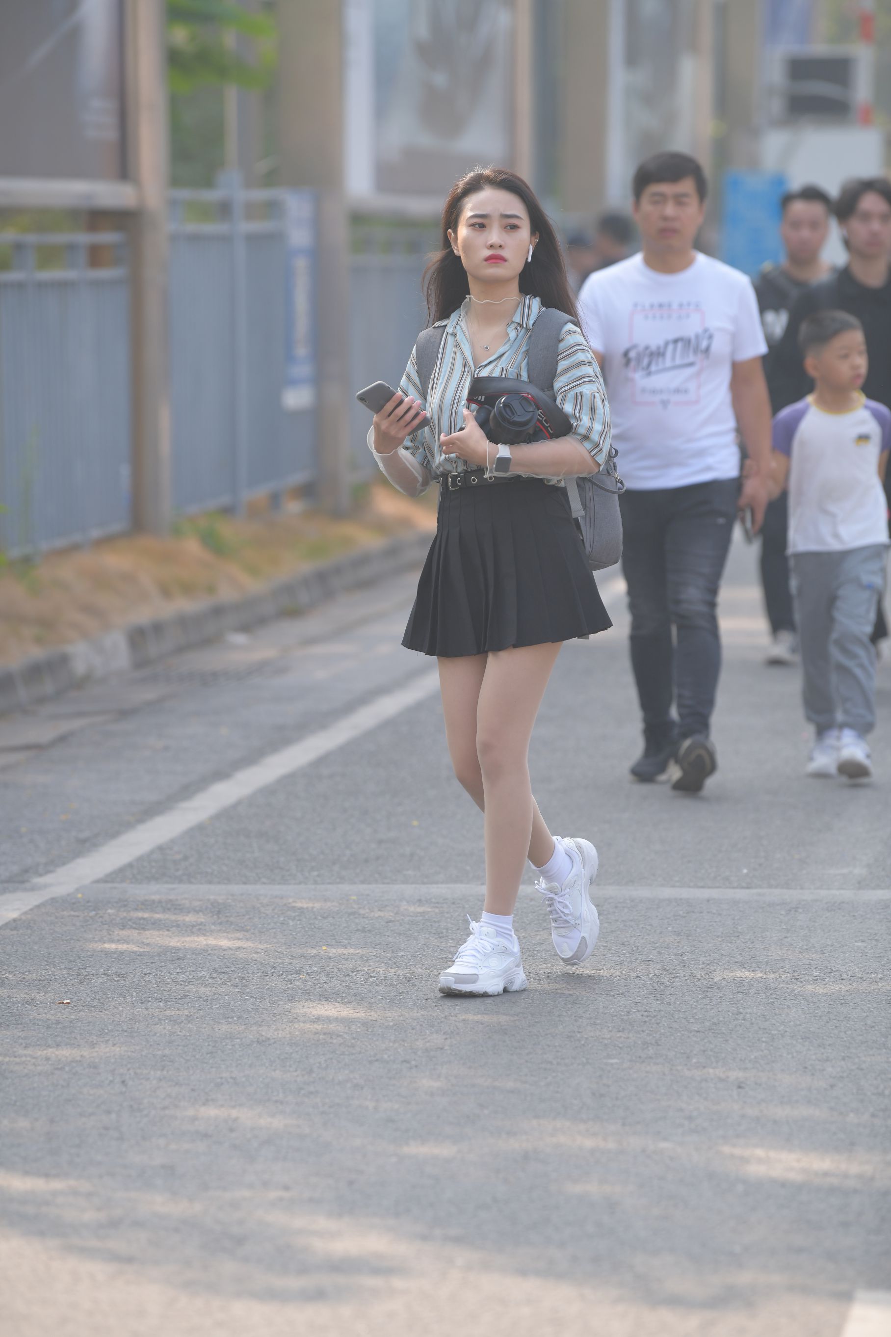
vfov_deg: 10.3
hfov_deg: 6.9
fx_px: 7424
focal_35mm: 200
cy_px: 668
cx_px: 446
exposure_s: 1/800
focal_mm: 200
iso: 320
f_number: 4
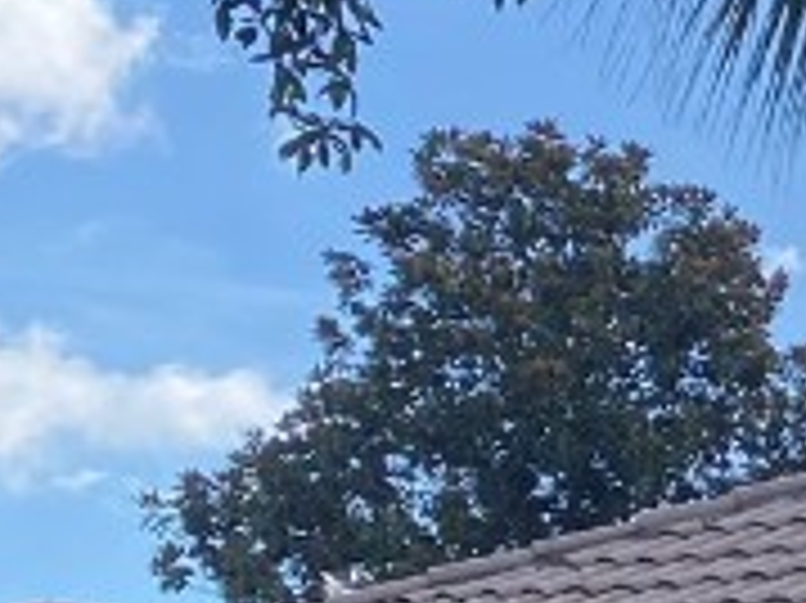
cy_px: 904
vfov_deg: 9.7
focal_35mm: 149
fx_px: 3467
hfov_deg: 10.8
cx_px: 2089
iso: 32
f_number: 1.8
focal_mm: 4.25
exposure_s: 1/1838
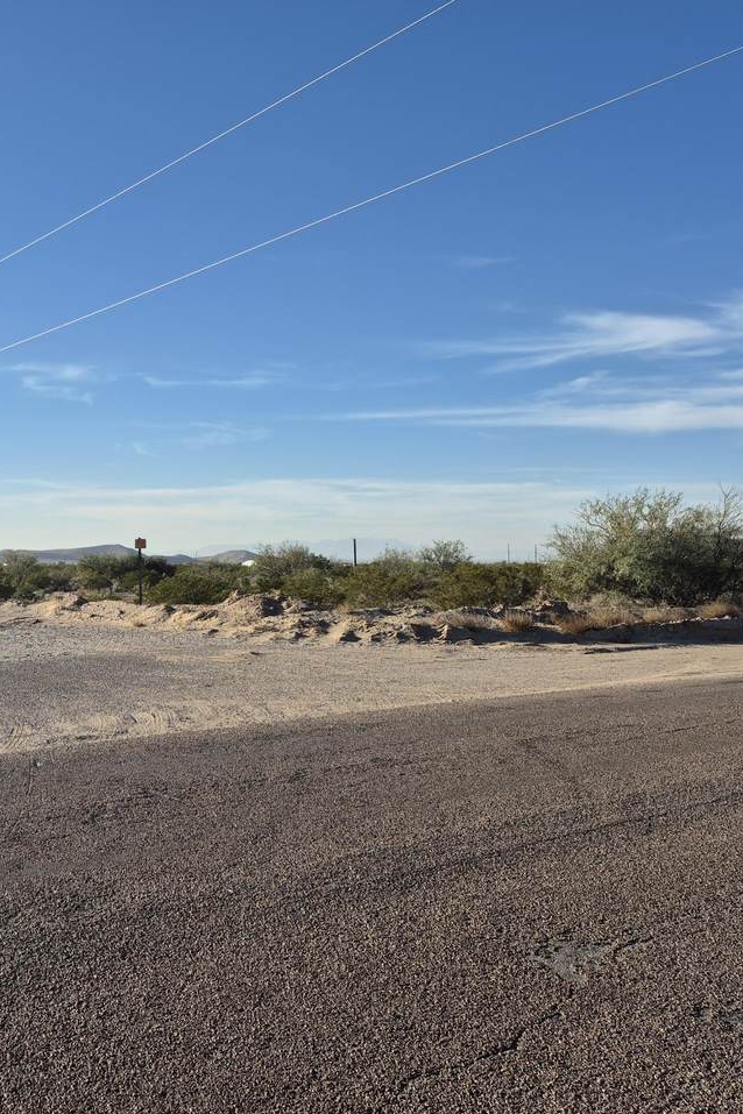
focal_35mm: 32
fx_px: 991
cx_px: 143
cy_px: 558
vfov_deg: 58.7
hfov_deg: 39.4
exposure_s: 1/1864
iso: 25
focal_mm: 5.4
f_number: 1.8
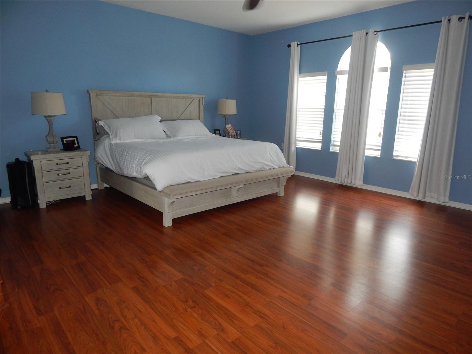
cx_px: 236
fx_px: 300
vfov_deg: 61.1
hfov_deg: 76.4
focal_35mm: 22
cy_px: 177
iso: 200
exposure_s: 1/30
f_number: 3
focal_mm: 4
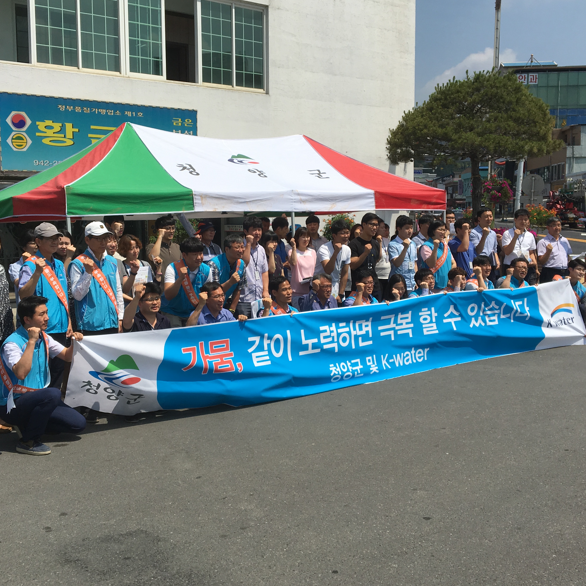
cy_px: 274
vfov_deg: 43.8
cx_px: 258
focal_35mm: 38
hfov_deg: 43.8
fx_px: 728
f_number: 2.2
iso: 25
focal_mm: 4.15
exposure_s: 1/2849
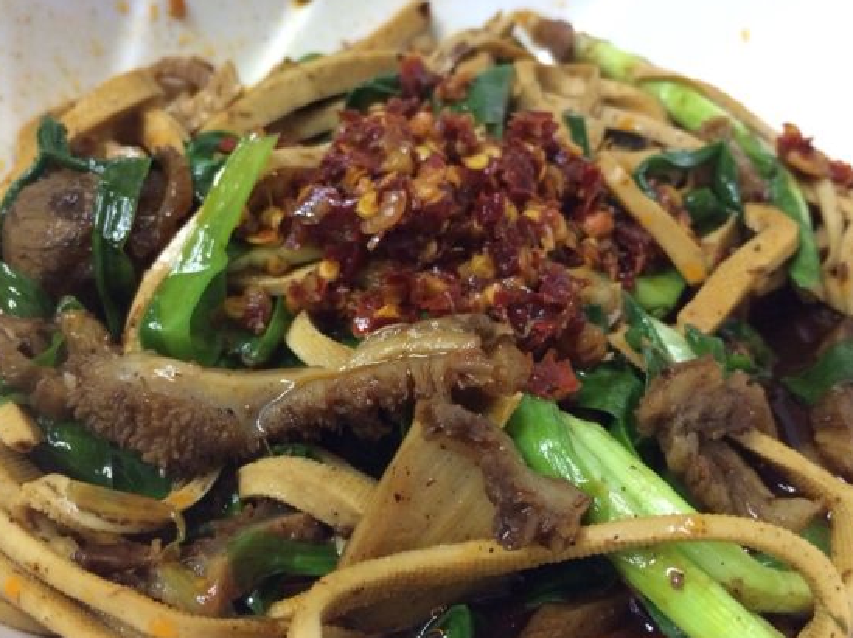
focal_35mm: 37
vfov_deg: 38.5
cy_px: 364
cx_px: 424
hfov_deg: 50.2
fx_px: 911
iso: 320
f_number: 2.2
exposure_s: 1/30
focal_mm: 4.15
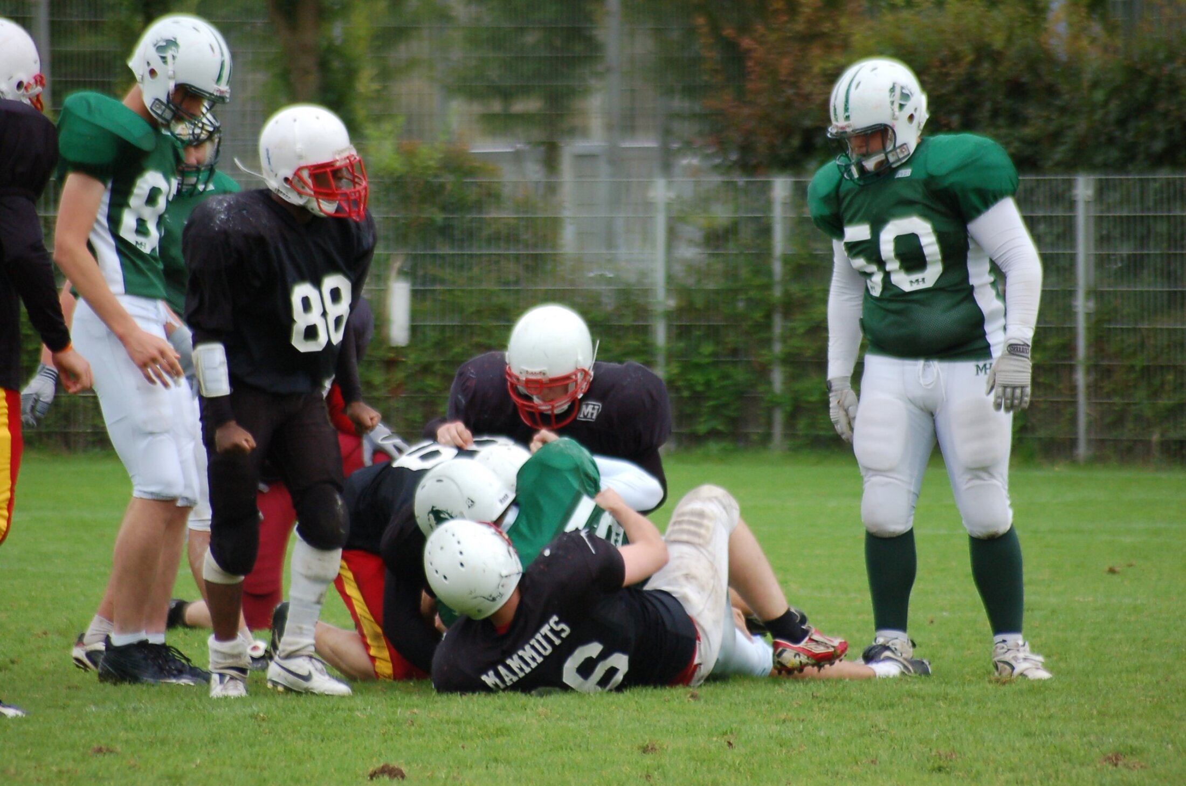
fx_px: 14797
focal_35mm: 450
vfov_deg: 3.0
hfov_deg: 4.6
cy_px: 393
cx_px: 593
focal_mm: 300
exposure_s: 1/500
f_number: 5.6
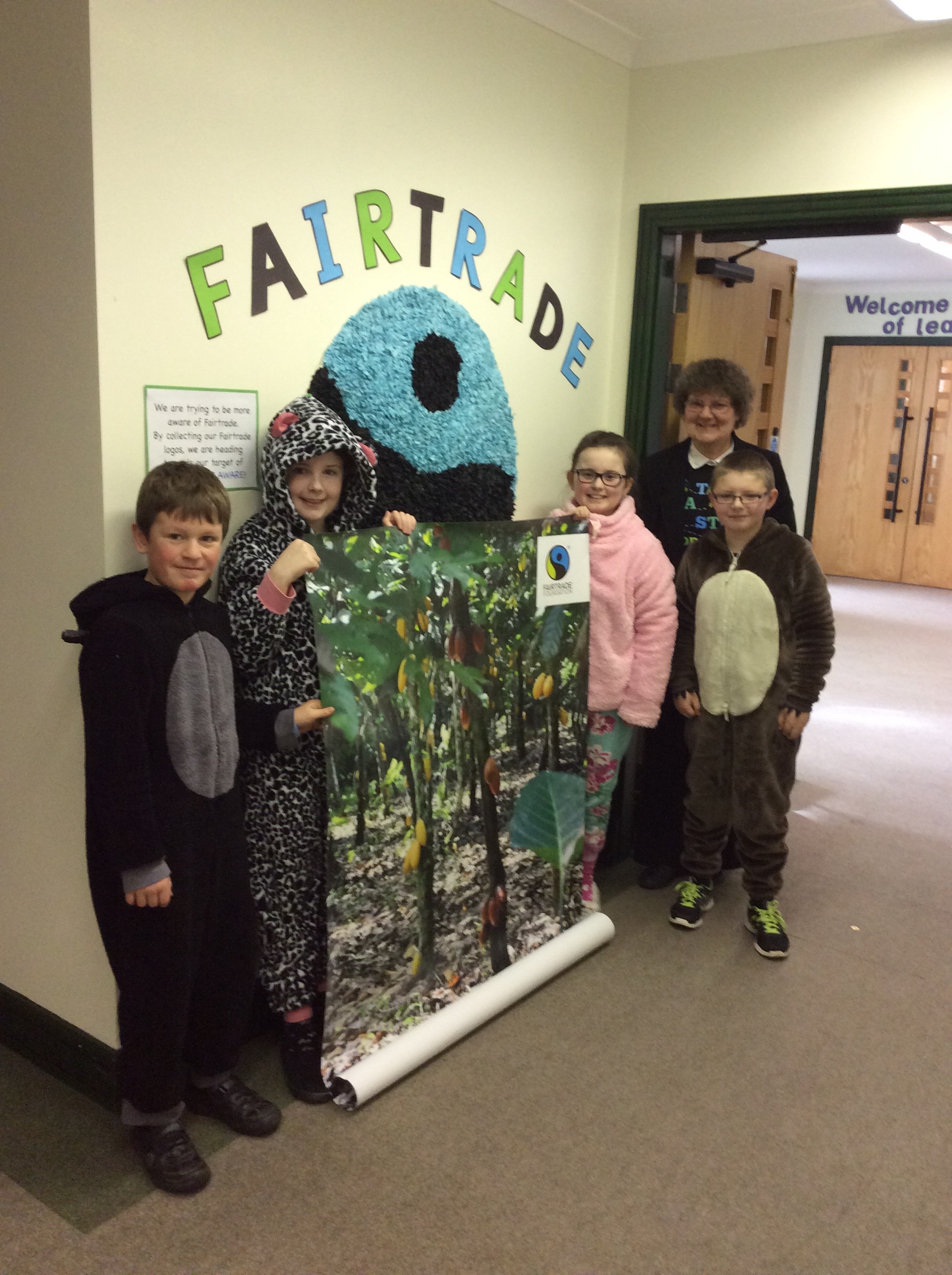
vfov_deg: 56.9
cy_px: 638
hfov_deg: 44.1
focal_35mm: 32
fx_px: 1177
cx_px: 476
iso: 125
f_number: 2.4
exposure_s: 1/25
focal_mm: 3.3
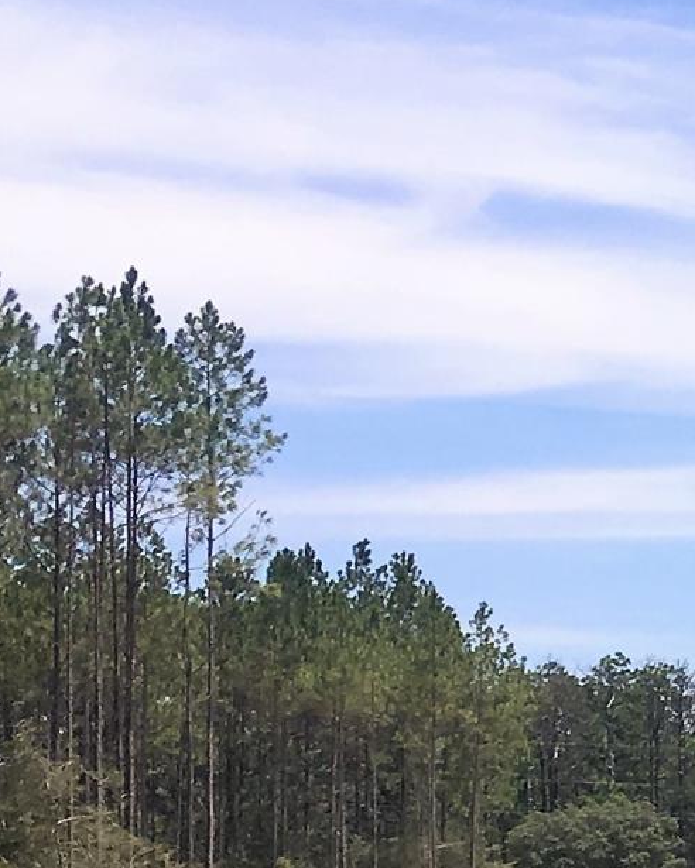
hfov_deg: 9.7
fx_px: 3548
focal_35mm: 138
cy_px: 988
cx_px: 1730
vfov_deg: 13.6
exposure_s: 1/1709
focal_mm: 4.15
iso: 25
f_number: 2.2
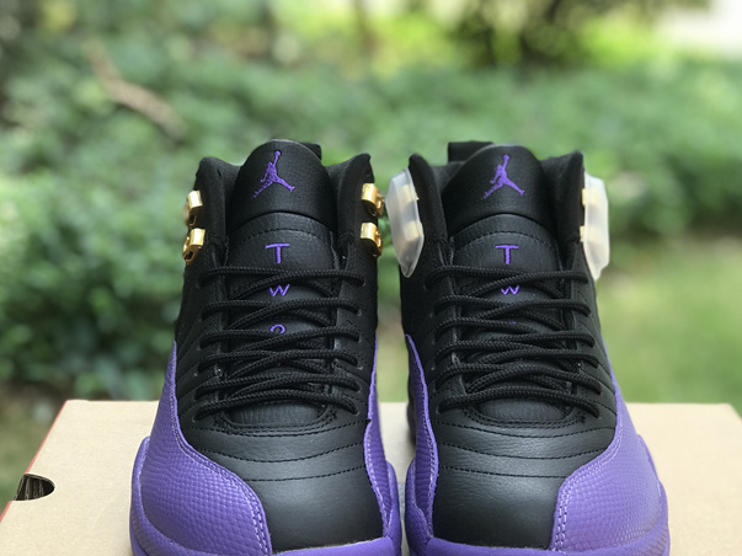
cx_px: 396
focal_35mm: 70
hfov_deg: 27.8
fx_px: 1500
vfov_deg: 21.0
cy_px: 336
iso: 32
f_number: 2.8
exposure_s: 1/100
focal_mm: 6.6
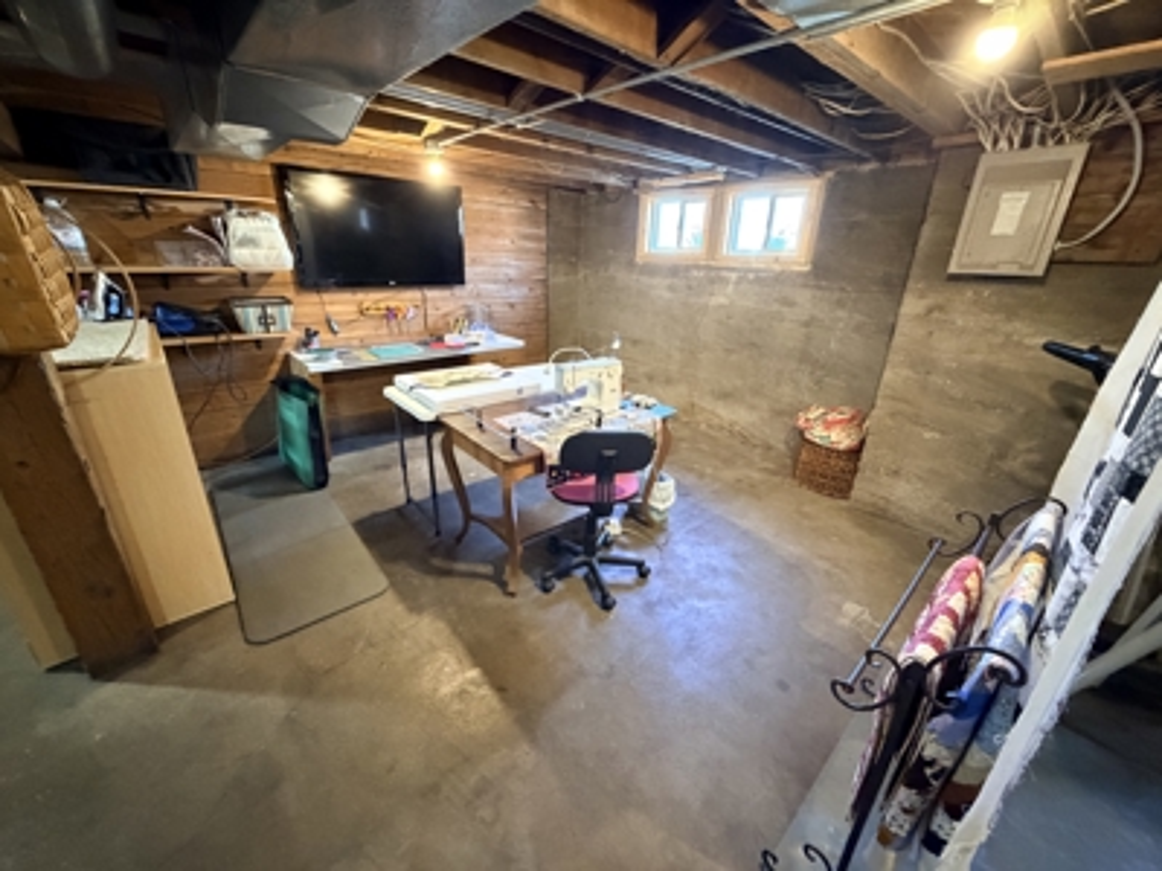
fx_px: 470
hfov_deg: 102.1
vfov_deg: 85.7
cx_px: 581
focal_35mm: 14
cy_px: 436
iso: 1000
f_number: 2.2
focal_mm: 2.22
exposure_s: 1/40
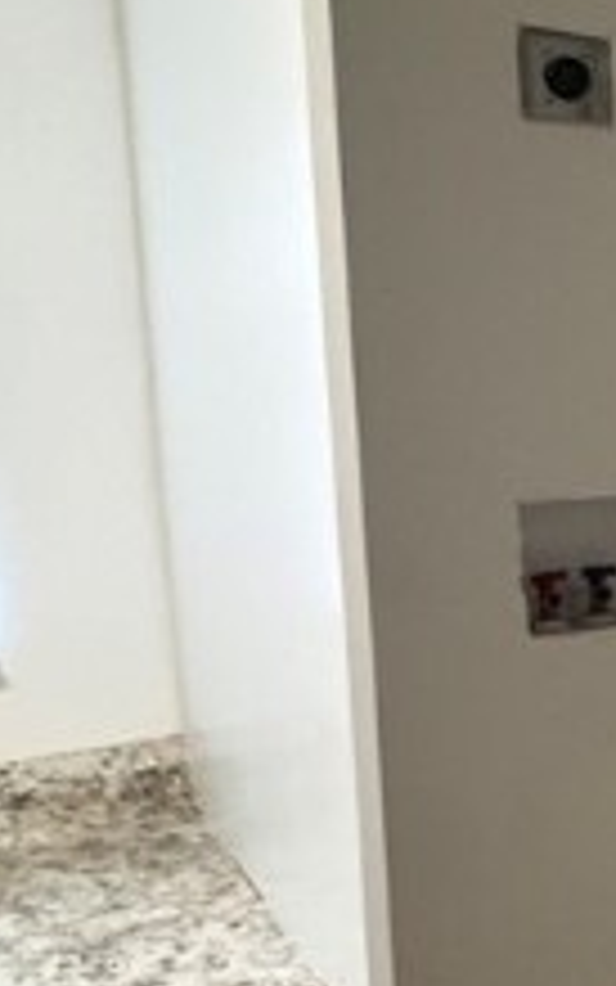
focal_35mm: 52
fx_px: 1396
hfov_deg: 17.8
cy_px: 504
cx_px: 1219
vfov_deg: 38.9
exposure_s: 1/60
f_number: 2.2
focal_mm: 2.22
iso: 250
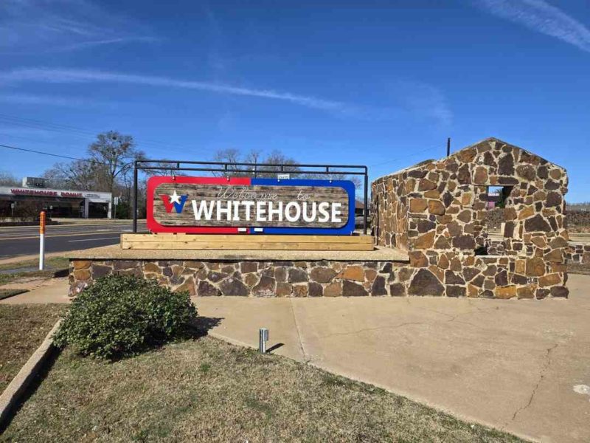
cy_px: 222
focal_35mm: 23
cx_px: 295
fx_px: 392
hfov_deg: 73.9
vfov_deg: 58.9
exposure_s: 1/2679
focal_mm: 5.4
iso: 25
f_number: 1.8
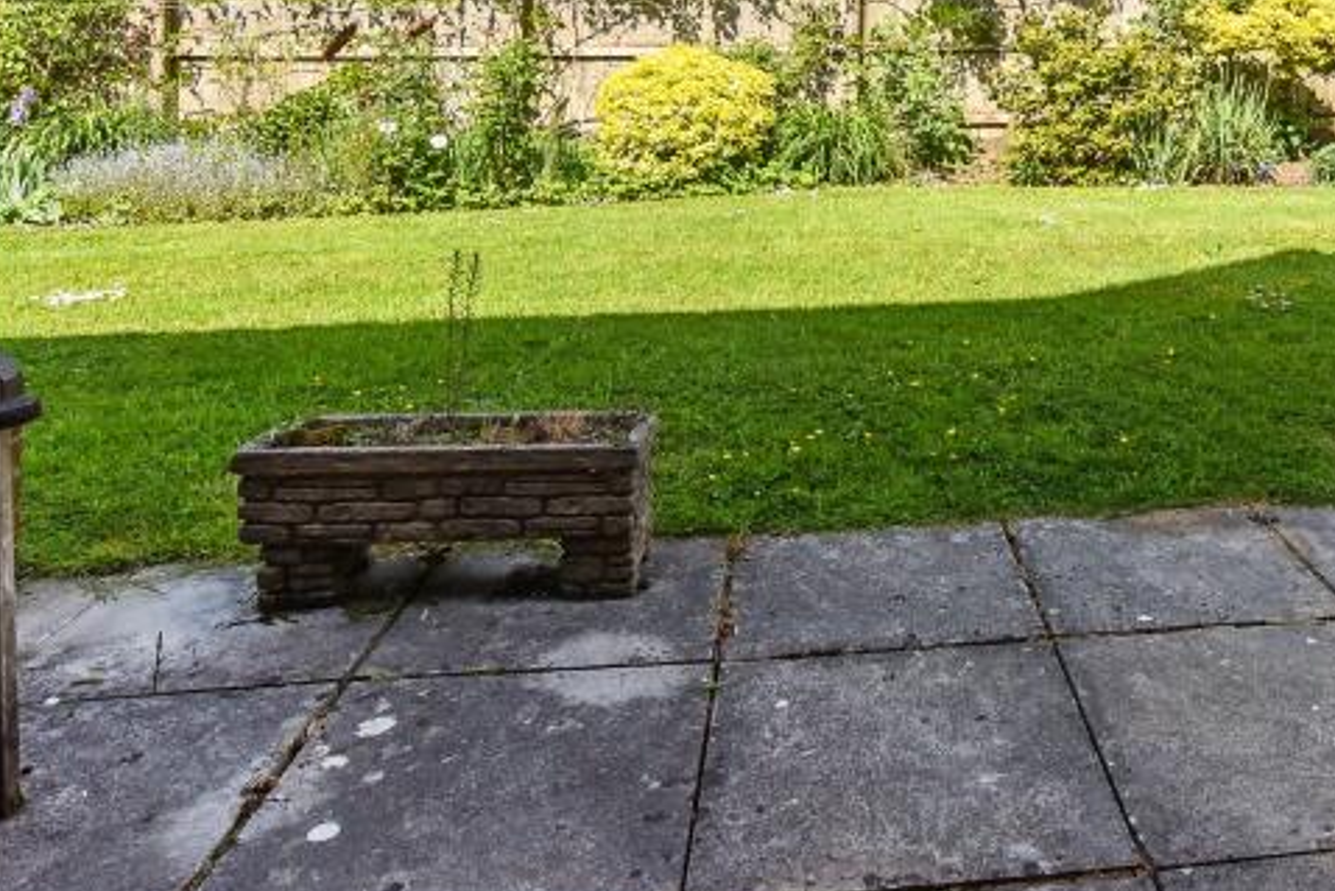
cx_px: 997
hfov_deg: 58.8
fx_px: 1113
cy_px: 45
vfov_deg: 39.6
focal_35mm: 30
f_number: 9
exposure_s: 1/640
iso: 640
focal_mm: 14
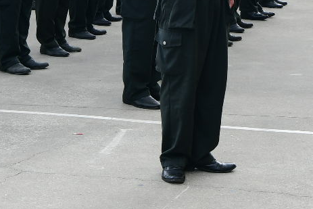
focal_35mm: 126
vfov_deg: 10.7
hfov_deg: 16.2
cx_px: 194
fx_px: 1096
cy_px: -56
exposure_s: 1/200
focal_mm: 24
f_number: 6.3
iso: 250
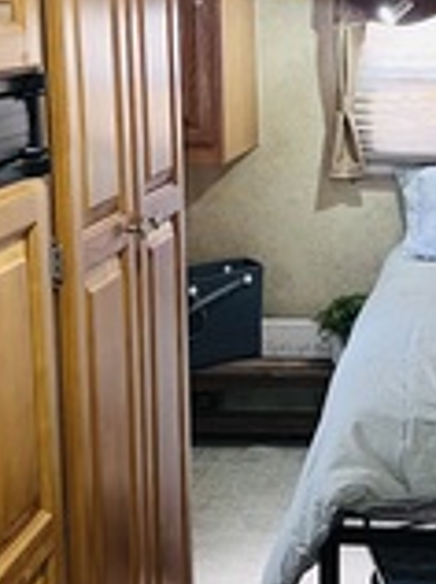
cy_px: 270
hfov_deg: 18.5
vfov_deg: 24.7
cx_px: 321
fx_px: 1330
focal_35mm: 79
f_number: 1.5
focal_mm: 5.7
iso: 320
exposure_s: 1/60
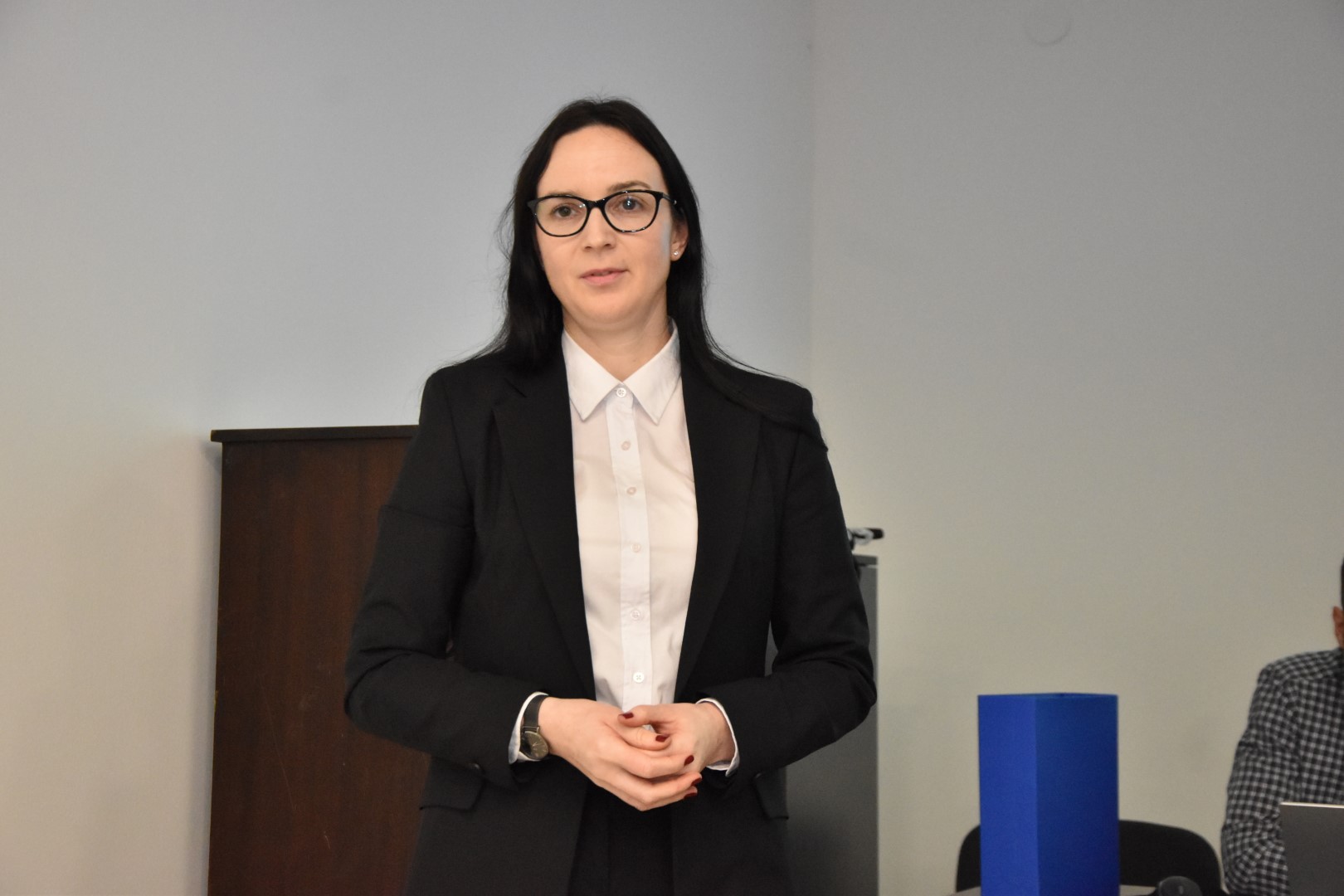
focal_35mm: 75
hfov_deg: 27.0
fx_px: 2800
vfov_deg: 18.2
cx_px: 672
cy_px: 448
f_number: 5
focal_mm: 50
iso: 4000
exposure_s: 1/200
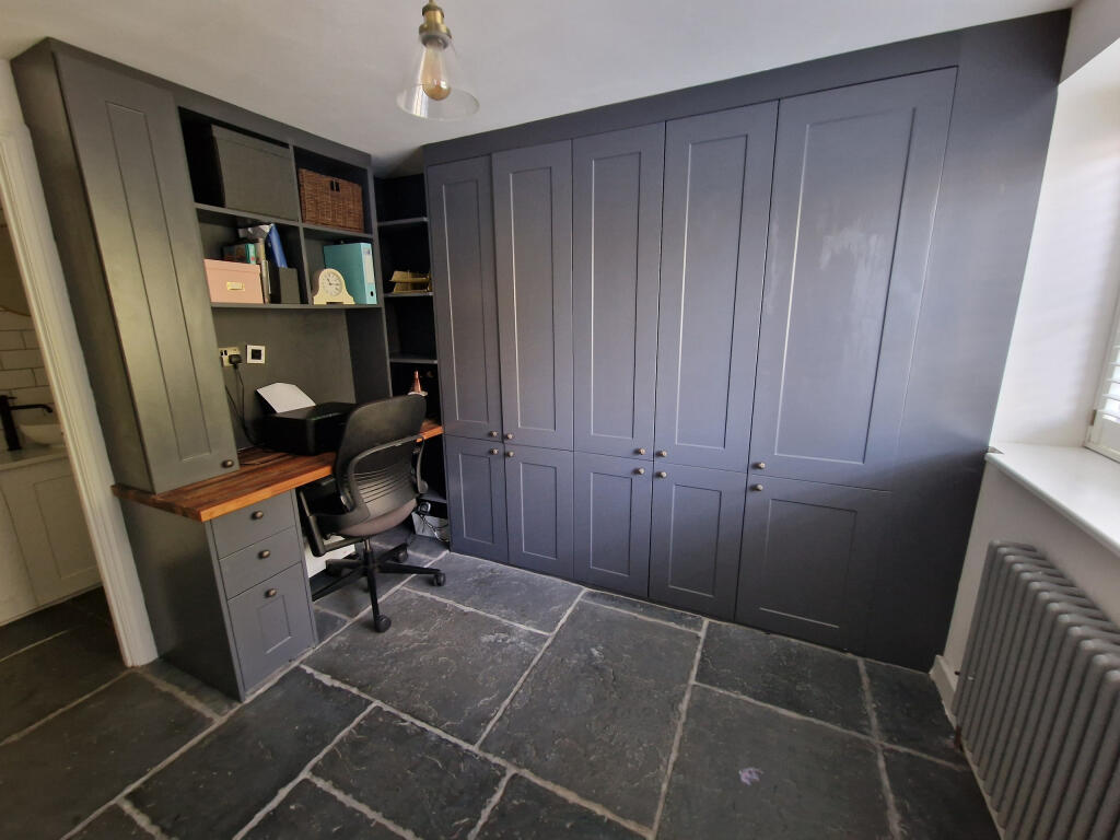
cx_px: 560
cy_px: 420
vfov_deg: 89.9
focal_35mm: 13
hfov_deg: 106.2
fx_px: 421
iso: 640
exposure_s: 1/25
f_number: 2.2
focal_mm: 2.2
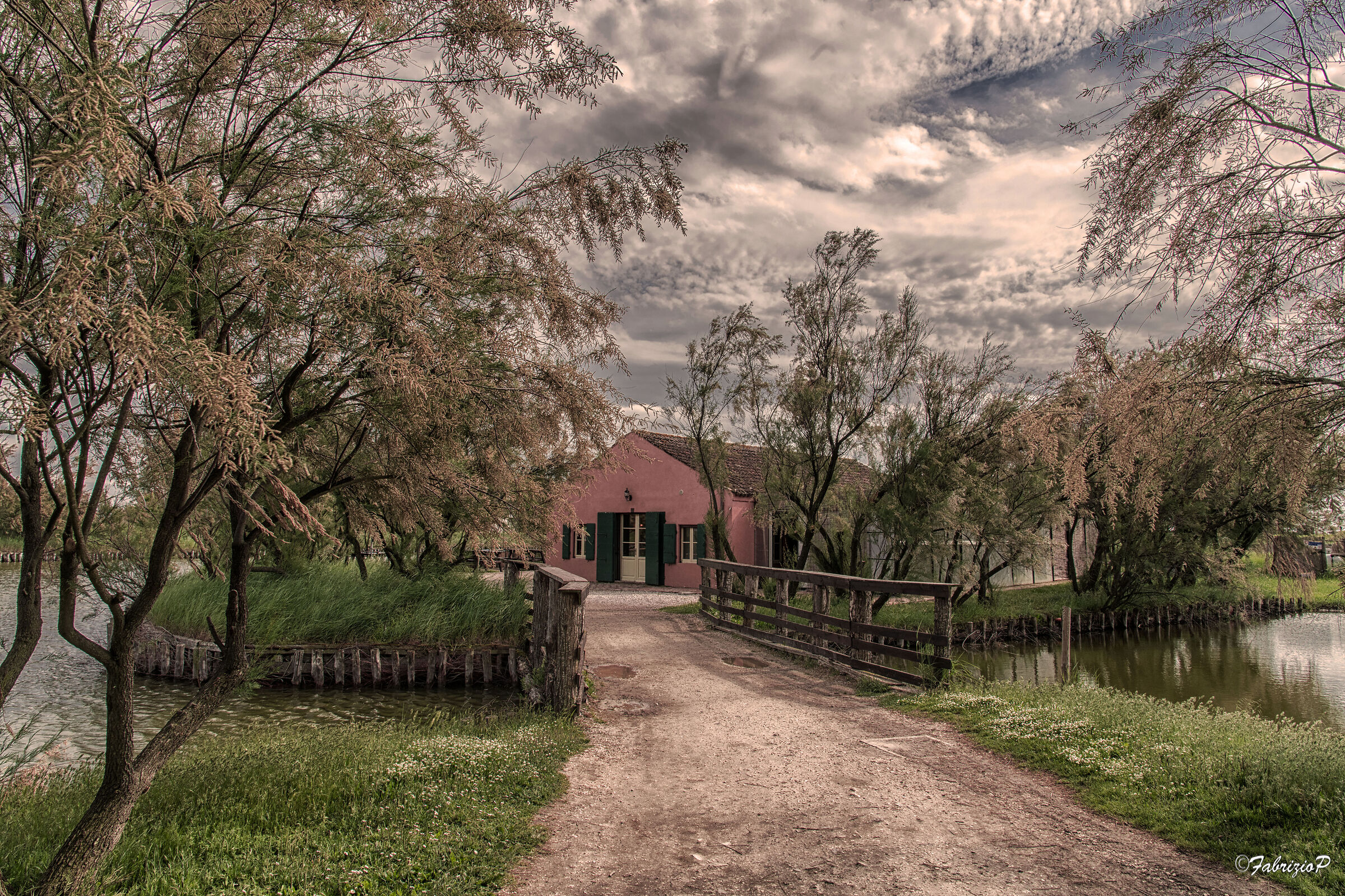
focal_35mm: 24
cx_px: 672
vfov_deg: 53.1
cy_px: 448
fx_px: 897
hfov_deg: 73.7
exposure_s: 1/125
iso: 220
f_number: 16
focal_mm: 24
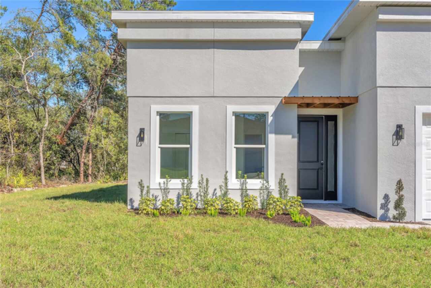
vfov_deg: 30.5
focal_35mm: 44
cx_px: 216
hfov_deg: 44.5
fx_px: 527
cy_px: 144
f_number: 13
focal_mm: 44
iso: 100
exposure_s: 1/250
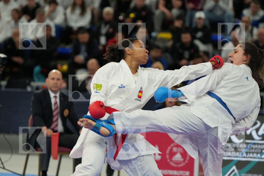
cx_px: 132
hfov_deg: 8.9
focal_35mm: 231
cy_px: 88
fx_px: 1694
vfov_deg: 5.9
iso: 2000
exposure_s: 1/1000
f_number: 2.8
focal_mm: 154
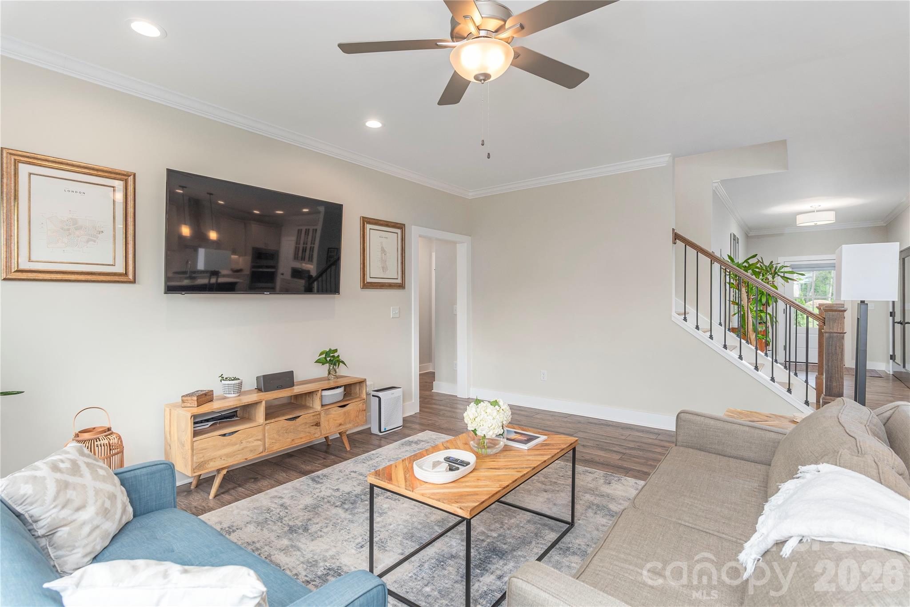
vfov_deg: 70.5
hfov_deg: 93.3
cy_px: 304
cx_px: 455
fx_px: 430
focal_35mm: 17
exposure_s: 1/40
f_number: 7.1
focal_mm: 17
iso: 320
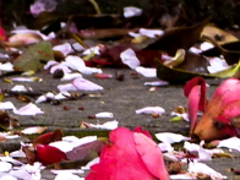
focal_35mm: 810
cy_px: 121
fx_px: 5616
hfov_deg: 2.4
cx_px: 157
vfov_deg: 1.8
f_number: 3.7
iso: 200
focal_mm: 27.9
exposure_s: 1/60
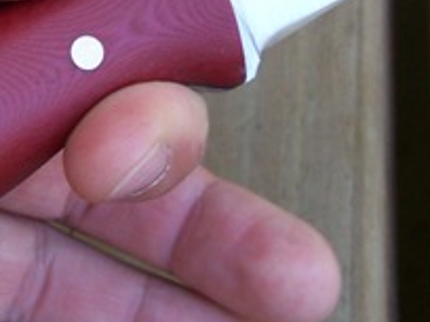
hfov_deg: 14.6
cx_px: 154
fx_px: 1677
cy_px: 25
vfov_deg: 10.9
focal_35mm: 135
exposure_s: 1/90
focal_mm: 7.1
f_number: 2.9
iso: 80
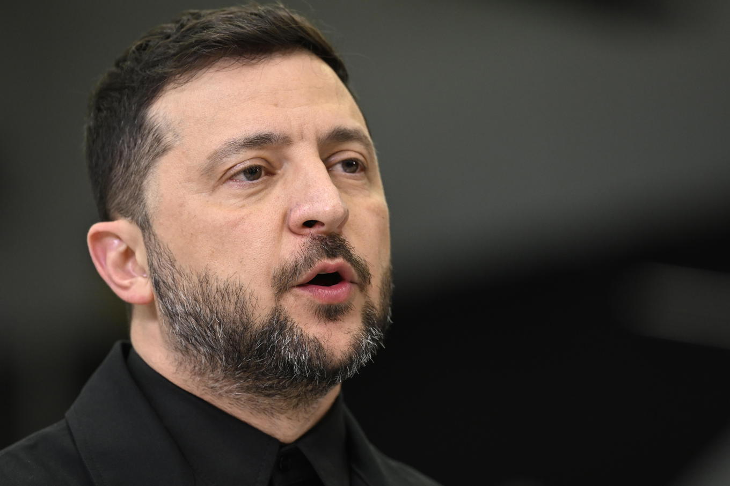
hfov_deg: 10.3
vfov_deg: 6.9
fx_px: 4054
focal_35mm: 200
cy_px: 243
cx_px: 365
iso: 1250
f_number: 3.2
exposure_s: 1/250
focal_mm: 200
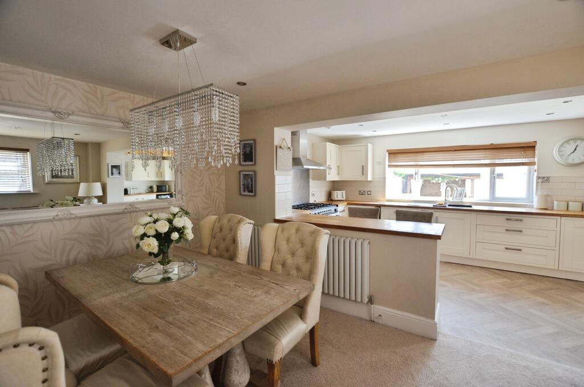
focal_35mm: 15
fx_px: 243
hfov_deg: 100.5
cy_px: 194
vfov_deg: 77.1
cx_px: 292
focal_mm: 10
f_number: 4.5
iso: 400
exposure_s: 1/80
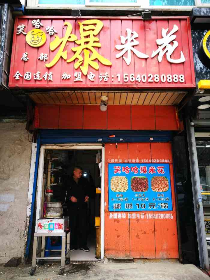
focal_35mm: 27
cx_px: 105
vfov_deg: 65.3
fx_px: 218
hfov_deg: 51.4
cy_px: 140
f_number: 2.2
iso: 50
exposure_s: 1/50
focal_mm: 4.5
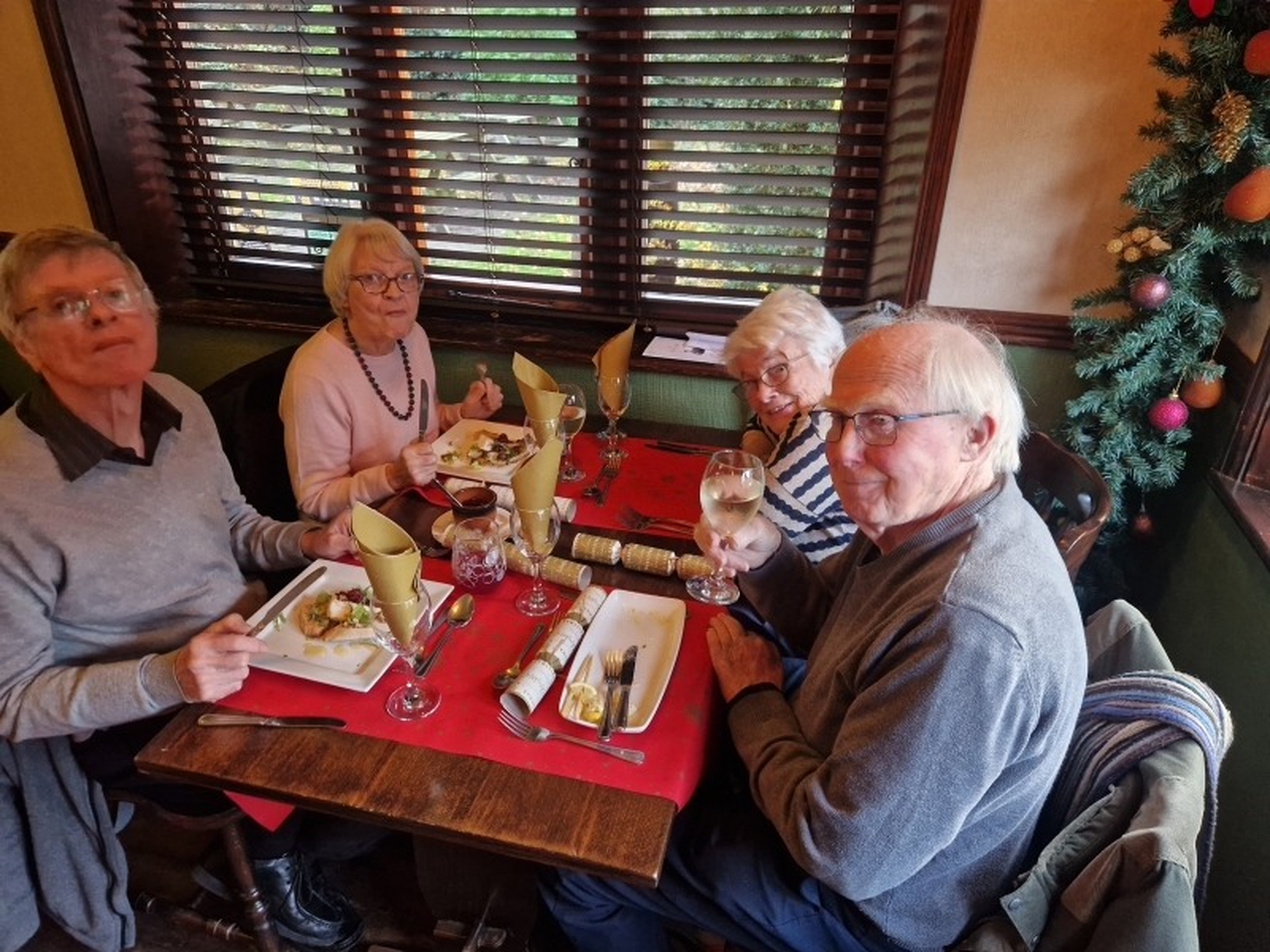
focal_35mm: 23
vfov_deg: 58.9
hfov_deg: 73.9
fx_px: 844
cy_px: 476
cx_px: 635
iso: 320
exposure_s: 1/100
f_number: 1.8
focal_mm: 5.4
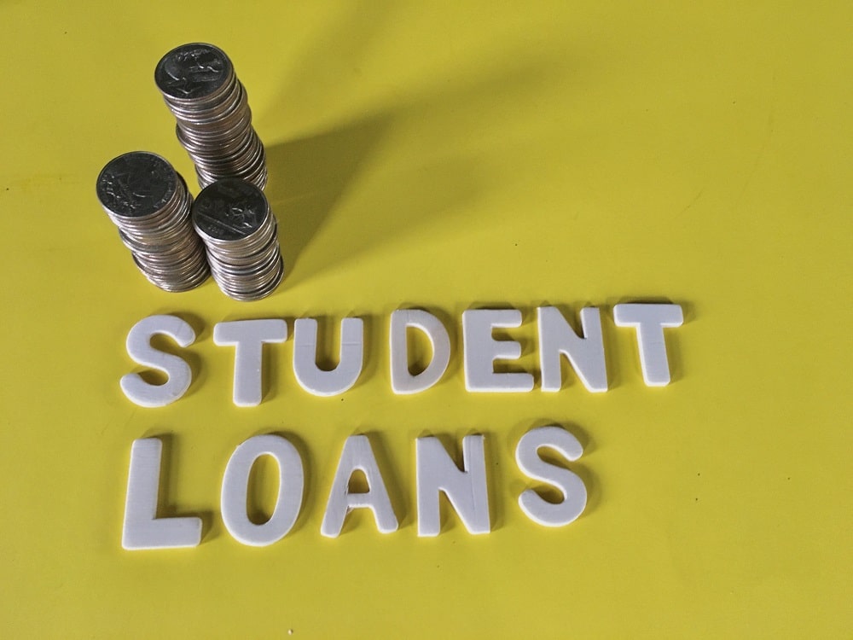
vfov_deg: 48.2
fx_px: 715
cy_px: 320
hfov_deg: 61.7
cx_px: 426
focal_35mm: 29
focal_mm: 4.15
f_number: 2.2
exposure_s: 1/30
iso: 250
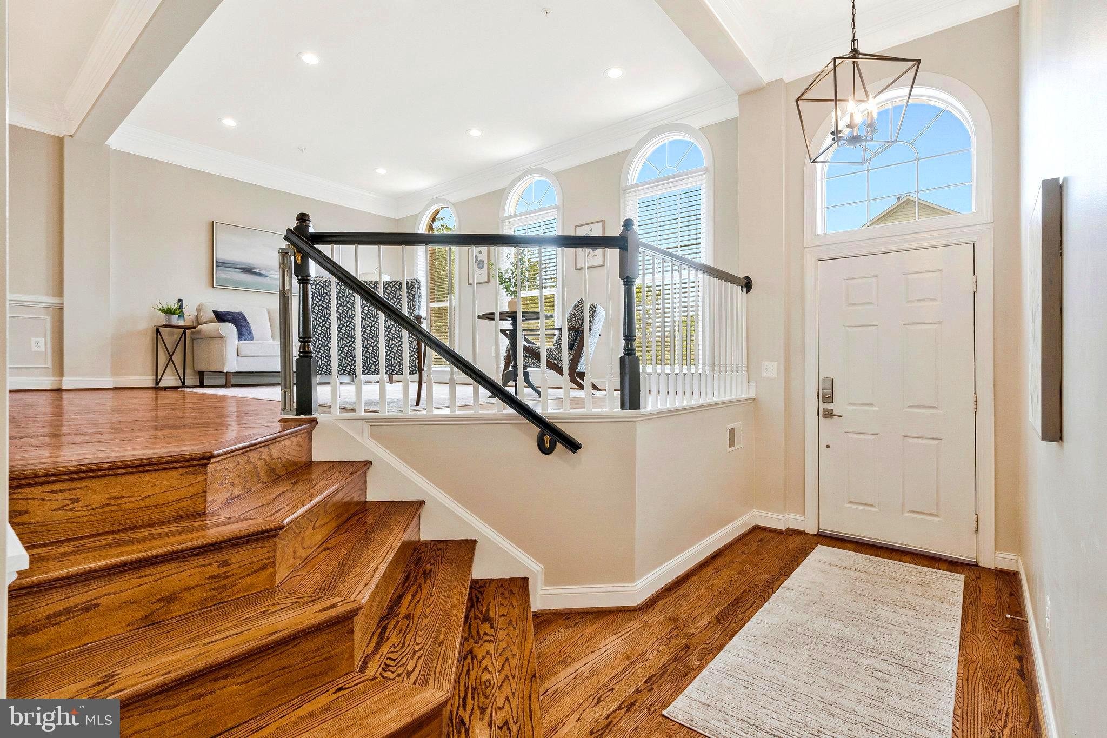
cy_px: 369
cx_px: 554
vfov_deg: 73.7
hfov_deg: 96.7
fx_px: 492
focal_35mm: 16
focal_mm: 16
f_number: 7.1
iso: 1250
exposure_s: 1/100
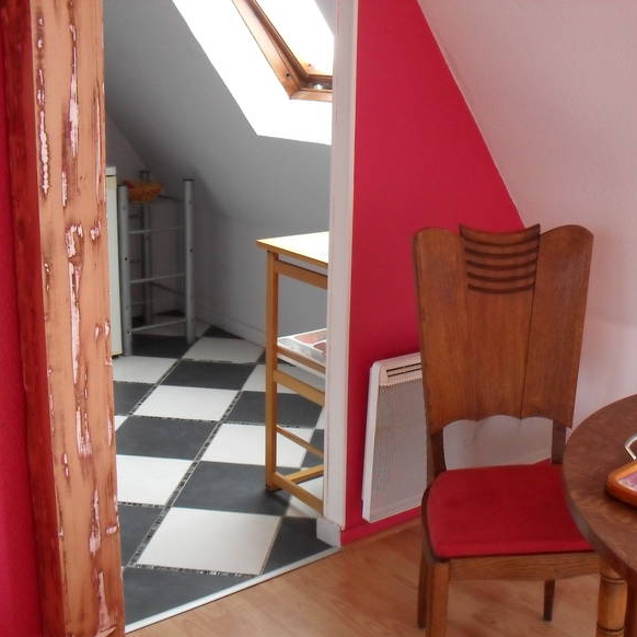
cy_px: 323
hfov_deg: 39.8
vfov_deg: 40.0
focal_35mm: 42
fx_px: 874
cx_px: 399
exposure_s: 1/15
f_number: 3.2
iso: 240
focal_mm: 6.3
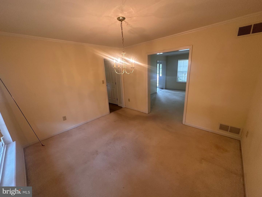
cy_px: 98
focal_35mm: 14
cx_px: 131
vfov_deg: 85.7
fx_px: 106
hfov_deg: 102.1
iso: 320
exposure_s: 1/120
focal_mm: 2.22
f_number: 2.2
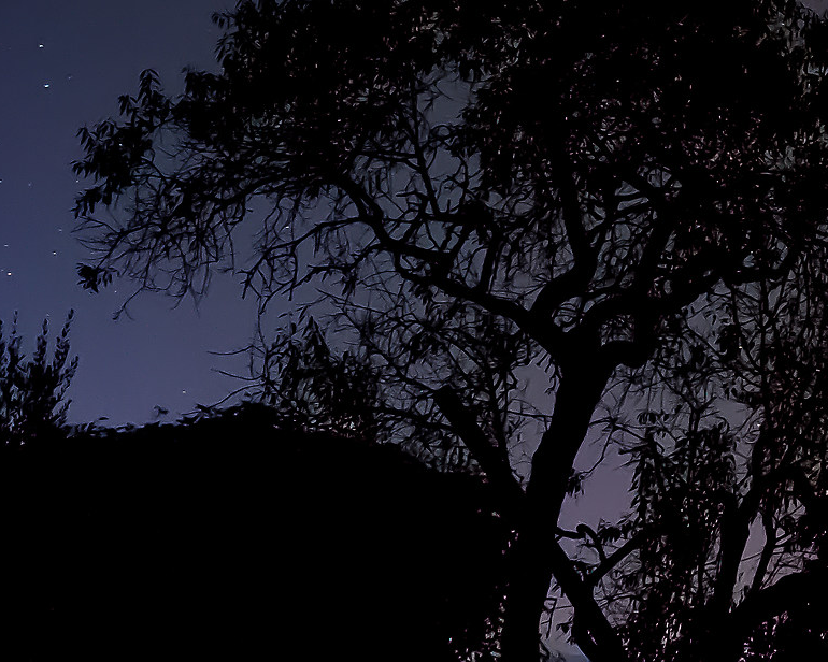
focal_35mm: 153
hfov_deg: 12.1
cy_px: 263
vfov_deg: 10.1
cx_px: 1146
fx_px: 3761
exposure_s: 10
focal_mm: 35
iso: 1600
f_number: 2.8
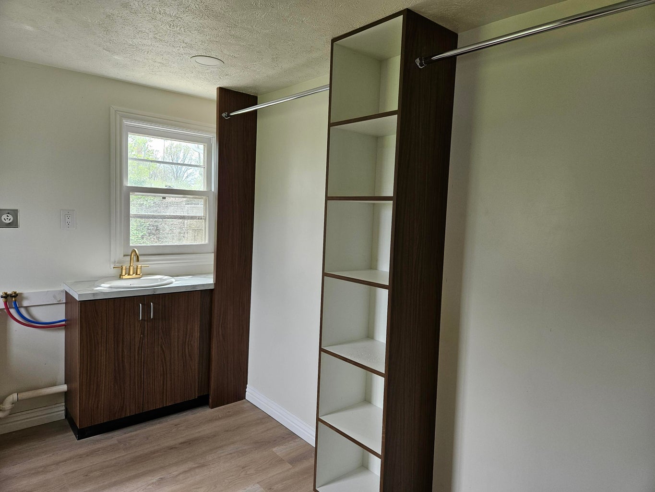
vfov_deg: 58.9
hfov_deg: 73.9
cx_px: 328
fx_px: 435
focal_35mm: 23
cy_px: 246
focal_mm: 5.4
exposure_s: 1/207
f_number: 1.8
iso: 125
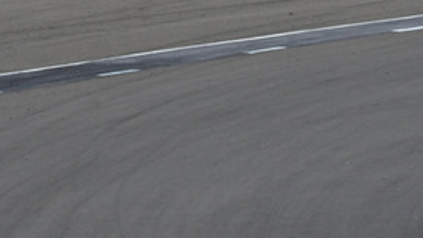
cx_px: 477
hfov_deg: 1.7
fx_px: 14375
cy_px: 329
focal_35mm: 1281
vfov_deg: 1.0
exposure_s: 1/640
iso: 500
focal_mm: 280
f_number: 11
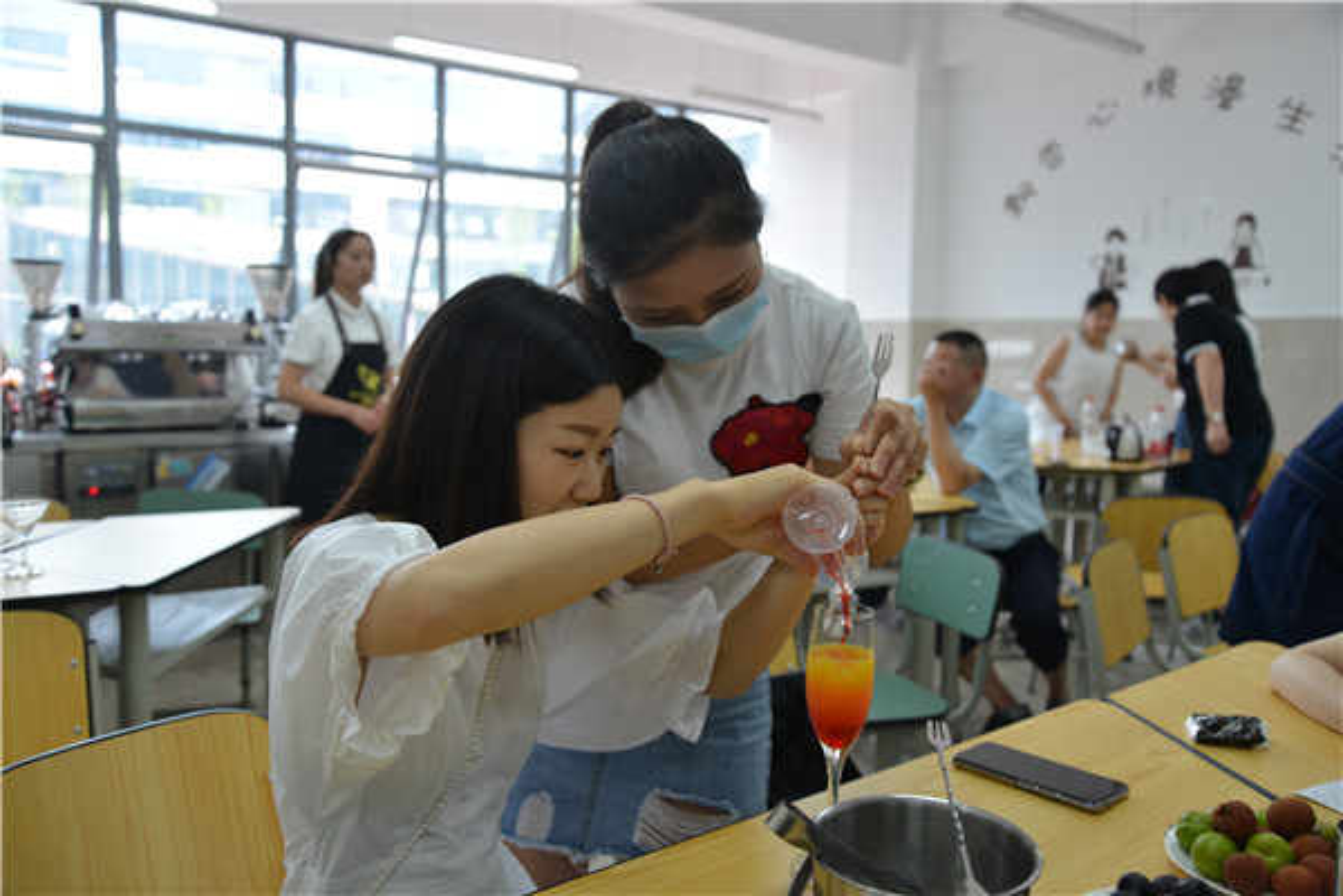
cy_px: 448
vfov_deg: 45.0
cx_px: 672
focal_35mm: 29
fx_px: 1082
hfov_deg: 63.7
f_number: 3.8
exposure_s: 1/30
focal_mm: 29
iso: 250
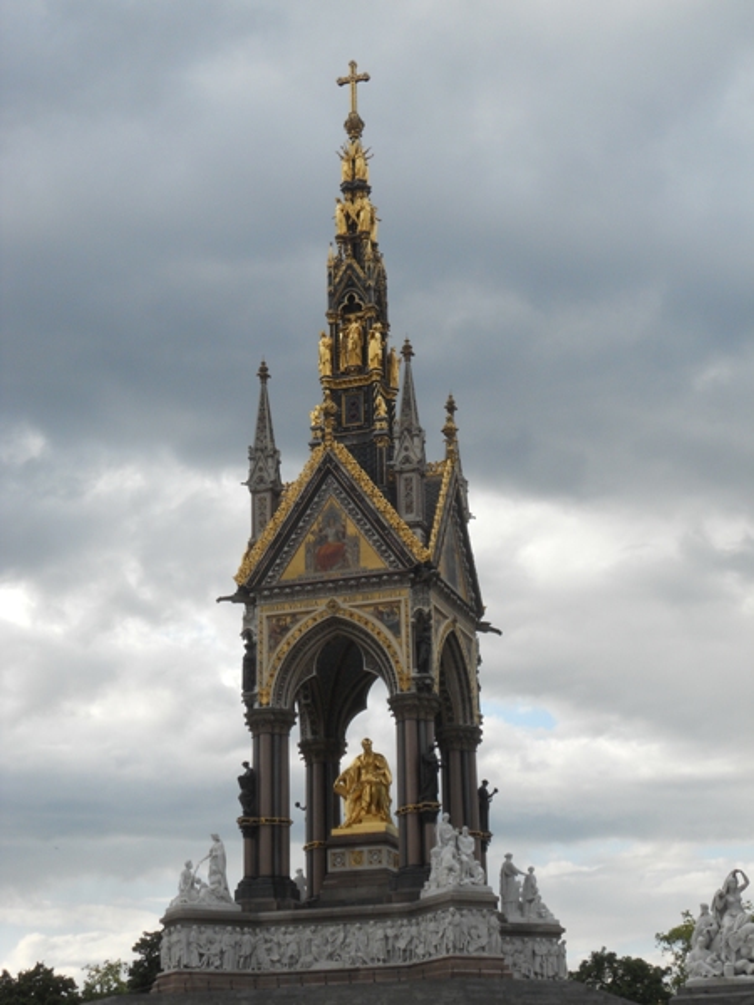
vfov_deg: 29.8
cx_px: 377
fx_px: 1888
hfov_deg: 22.6
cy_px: 502
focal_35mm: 65
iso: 80
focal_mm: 11.7
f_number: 5.3
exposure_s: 1/250
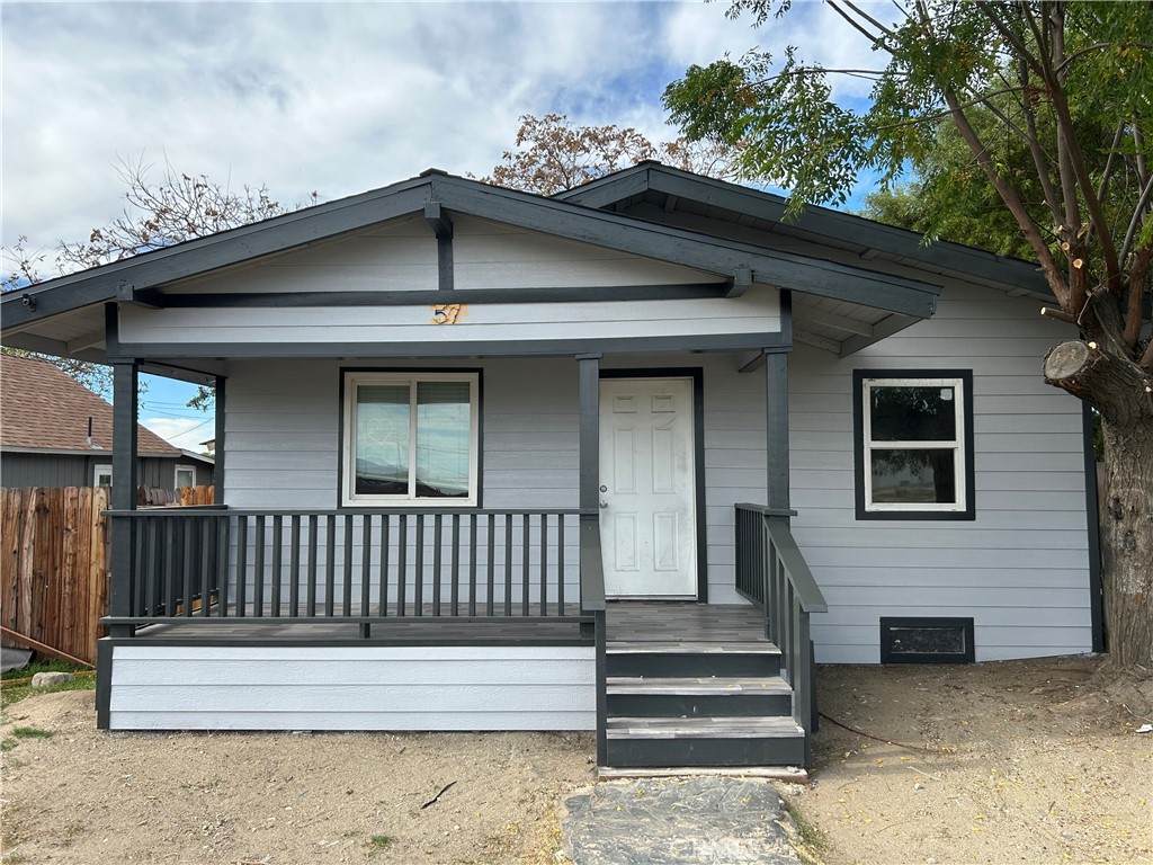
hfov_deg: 67.3
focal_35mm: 26
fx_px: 866
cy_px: 432
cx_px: 576
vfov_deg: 53.1
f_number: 1.5
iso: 50
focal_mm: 5.7
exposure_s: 1/1698
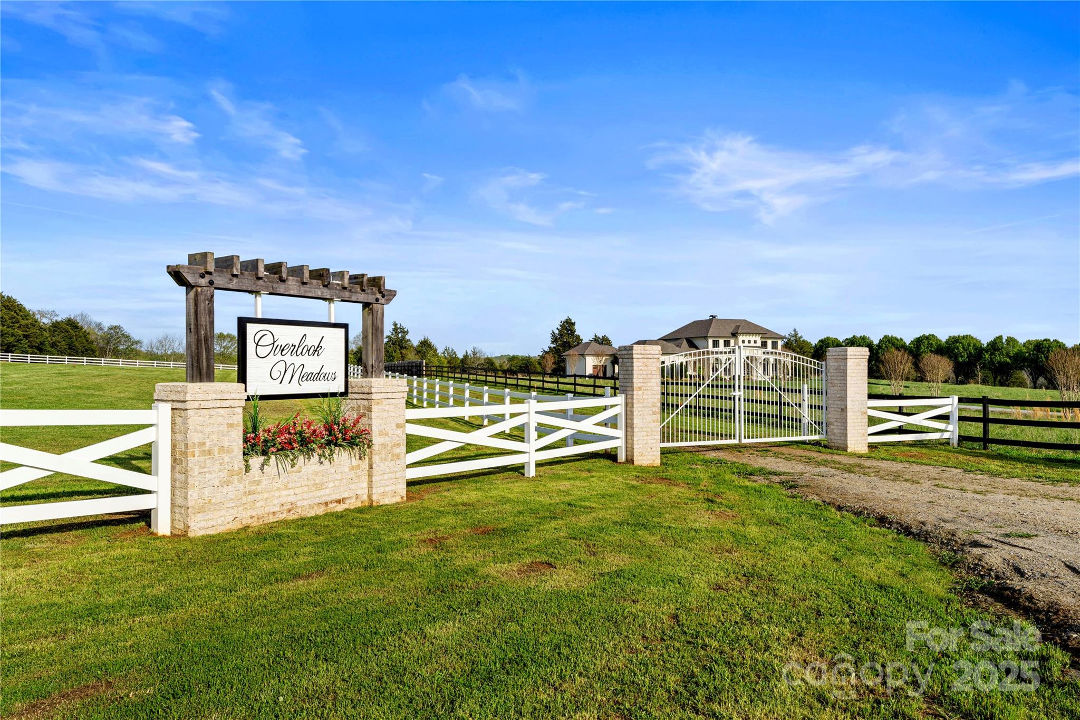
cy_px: 360
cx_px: 540
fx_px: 720
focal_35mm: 24
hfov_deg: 73.7
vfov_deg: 53.1
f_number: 10
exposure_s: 1/320
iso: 160
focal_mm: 24
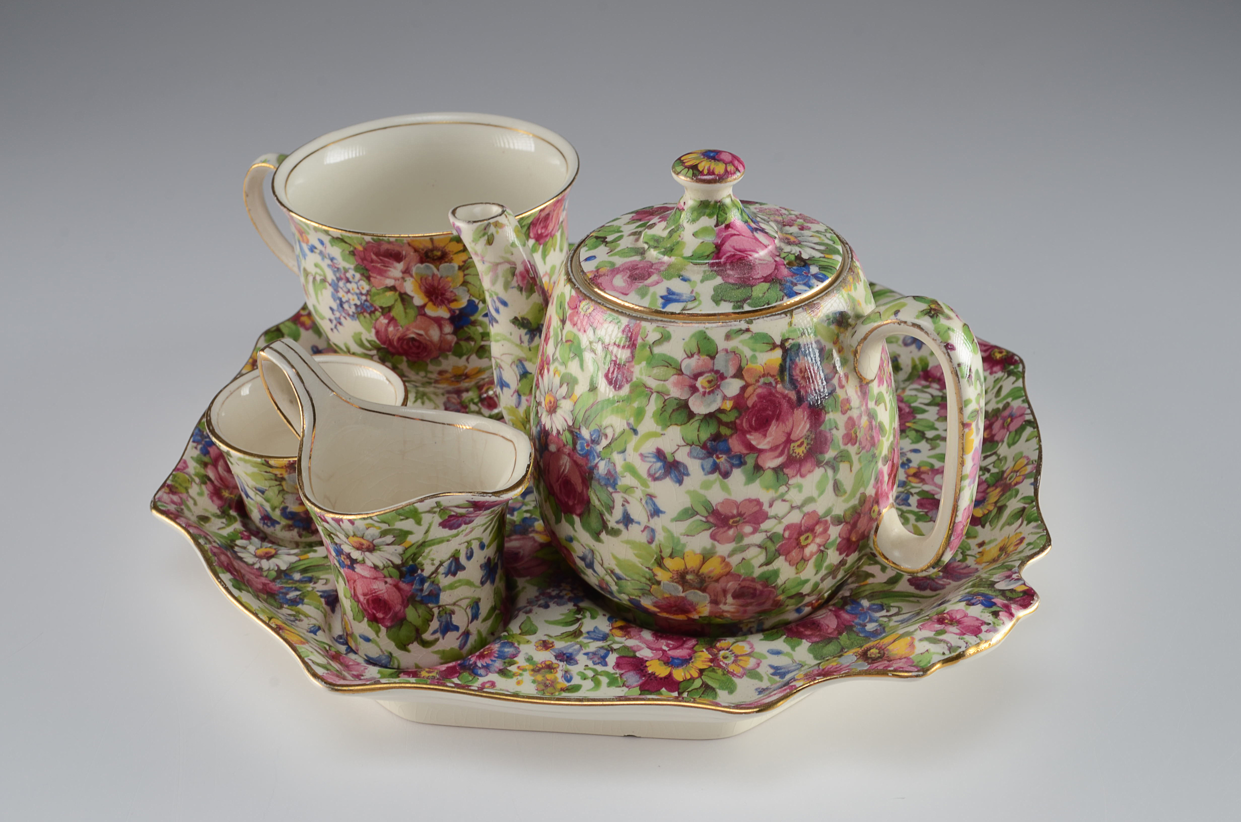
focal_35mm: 48
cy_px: 411
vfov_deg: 28.0
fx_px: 1651
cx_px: 620
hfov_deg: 41.2
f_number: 13
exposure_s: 1/80
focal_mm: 32
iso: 100
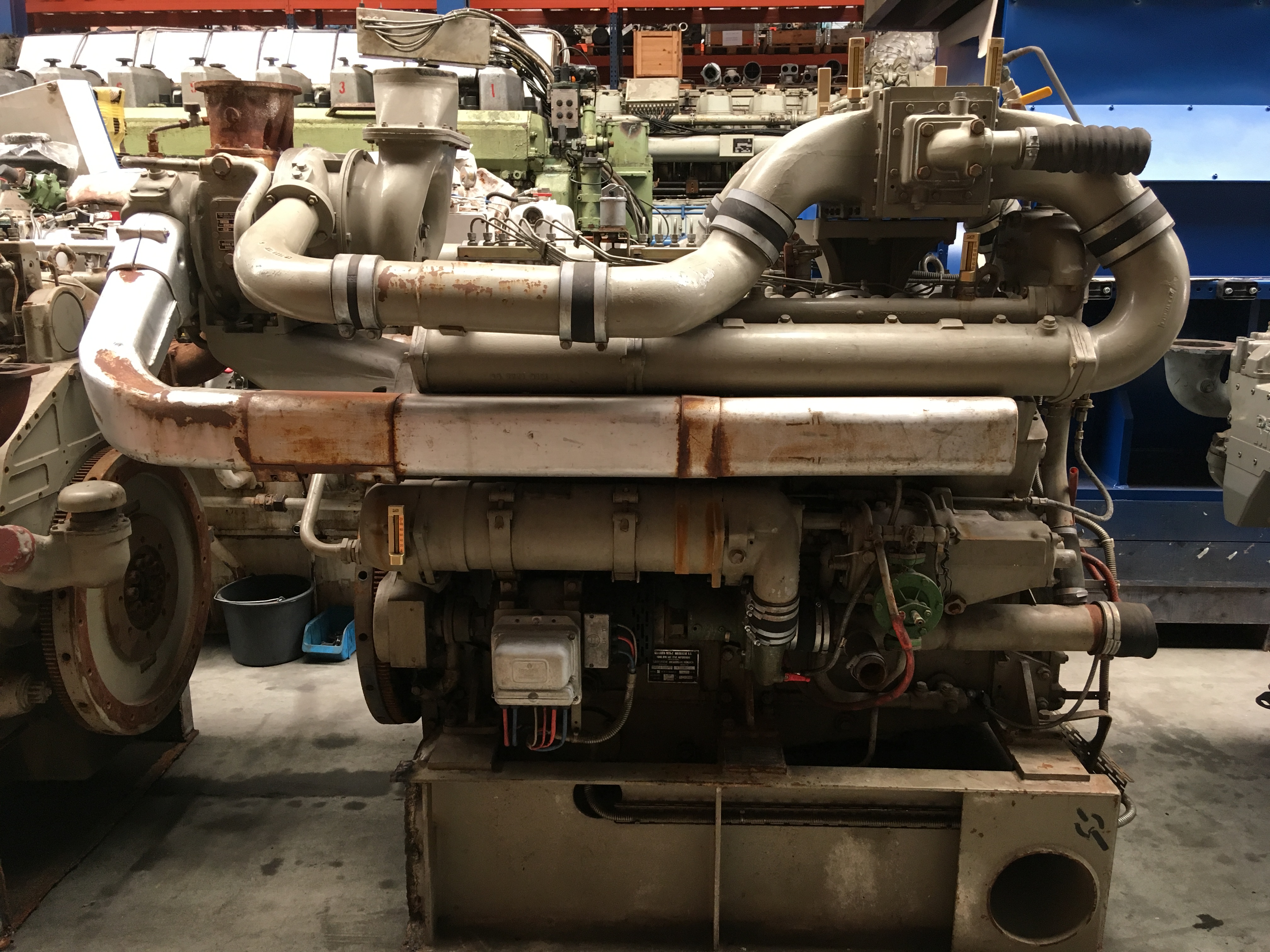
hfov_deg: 61.7
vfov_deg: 48.2
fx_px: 1064
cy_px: 476
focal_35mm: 29
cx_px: 635
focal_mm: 4.15
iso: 64
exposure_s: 1/33
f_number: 2.2
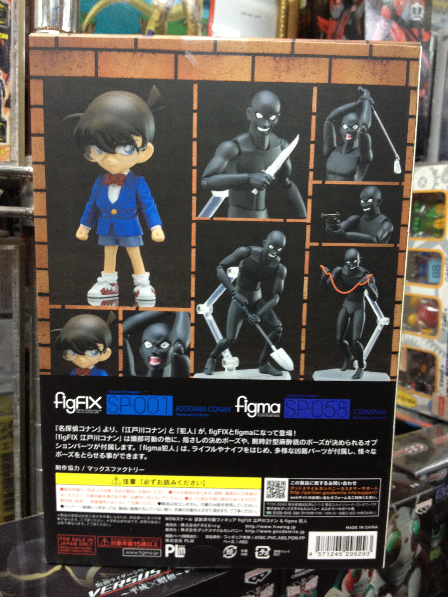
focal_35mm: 35
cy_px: 298
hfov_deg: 40.7
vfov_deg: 52.6
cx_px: 224
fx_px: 604
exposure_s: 1/20
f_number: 2.4
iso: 125
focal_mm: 4.28
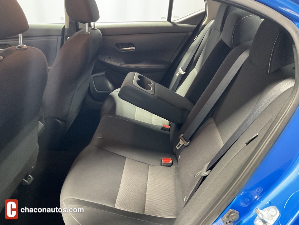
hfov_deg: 61.7
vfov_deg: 48.2
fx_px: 250
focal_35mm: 29
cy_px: 112
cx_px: 150
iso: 320
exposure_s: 1/30
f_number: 1.8
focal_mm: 3
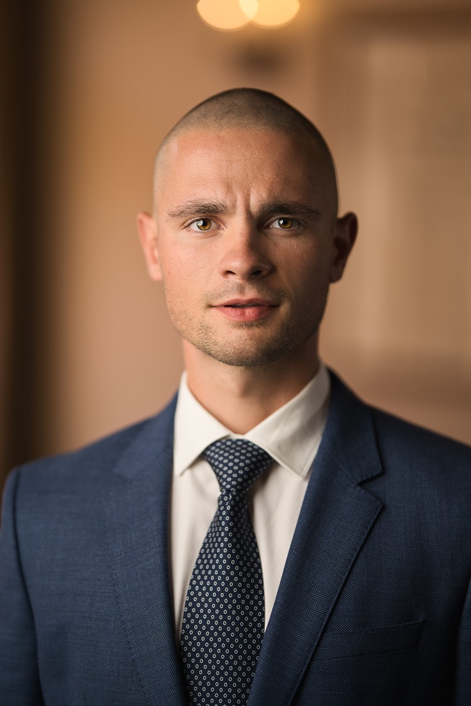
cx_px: 236
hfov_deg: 13.0
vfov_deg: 19.5
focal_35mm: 105
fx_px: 2060
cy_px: 353
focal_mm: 105
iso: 125
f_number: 1.4
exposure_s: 1/320
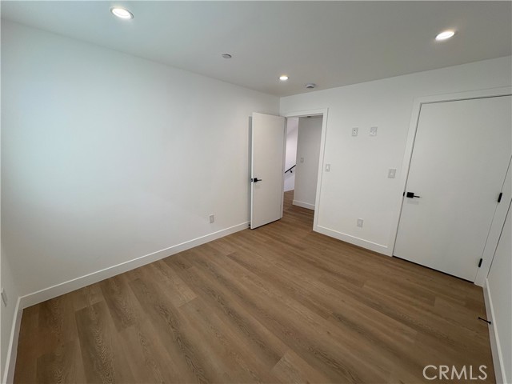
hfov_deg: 102.1
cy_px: 192
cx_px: 256
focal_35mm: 14
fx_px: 207
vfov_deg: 85.7
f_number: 2.2
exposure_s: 1/120
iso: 64
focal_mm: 2.22
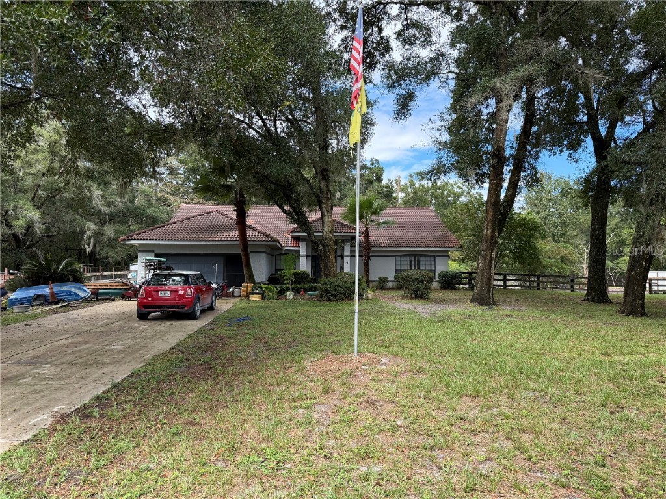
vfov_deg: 56.8
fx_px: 462
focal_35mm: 24
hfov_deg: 71.6
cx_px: 333
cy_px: 250
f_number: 1.78
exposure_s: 1/1271
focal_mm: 6.76
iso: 100
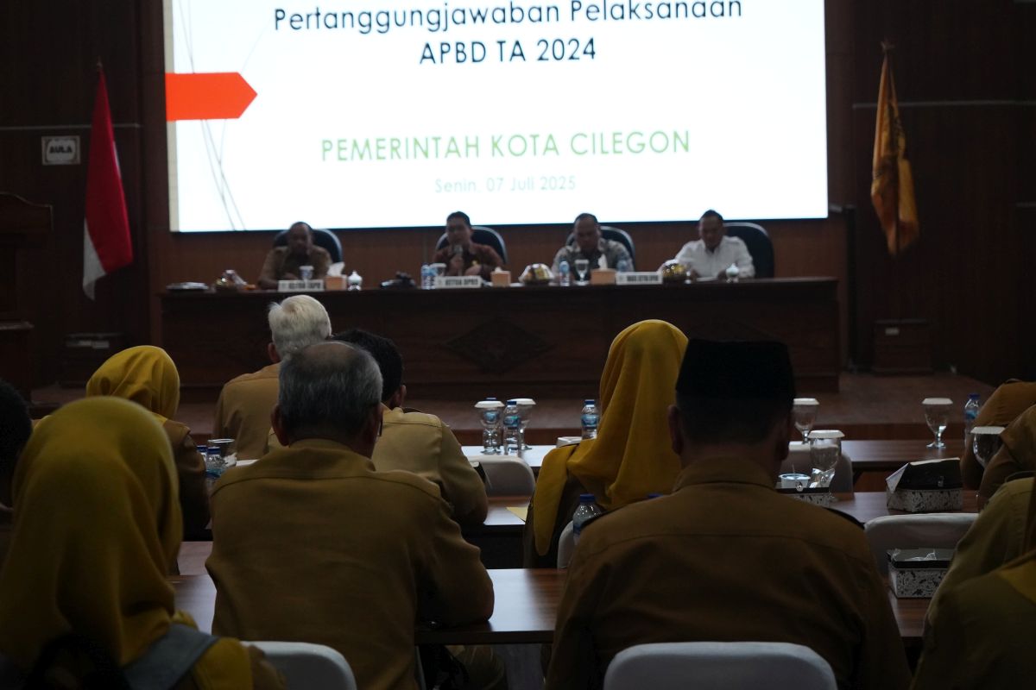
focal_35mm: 63
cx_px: 518
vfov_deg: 21.6
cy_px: 345
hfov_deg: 31.9
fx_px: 1813
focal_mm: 63
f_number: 5.6
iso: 6400
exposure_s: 1/160
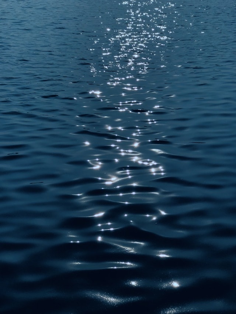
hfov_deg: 25.7
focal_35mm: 57
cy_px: 157
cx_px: 118
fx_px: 518
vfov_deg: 33.8
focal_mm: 6.6
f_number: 2.8
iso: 20
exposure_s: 1/6024
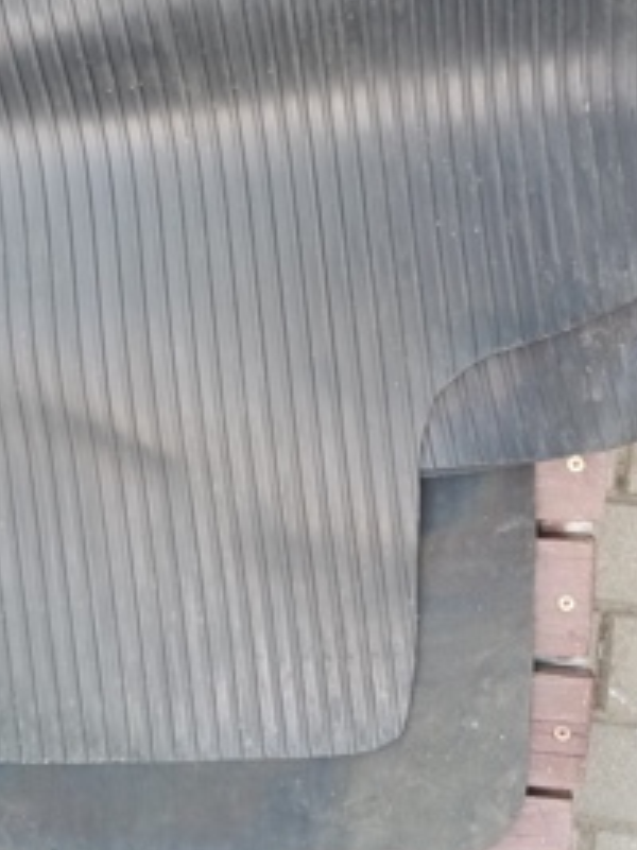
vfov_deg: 47.3
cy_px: 306
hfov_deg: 36.8
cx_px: 299
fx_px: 958
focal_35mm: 39
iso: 187
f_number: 1.8
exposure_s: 1/33.3
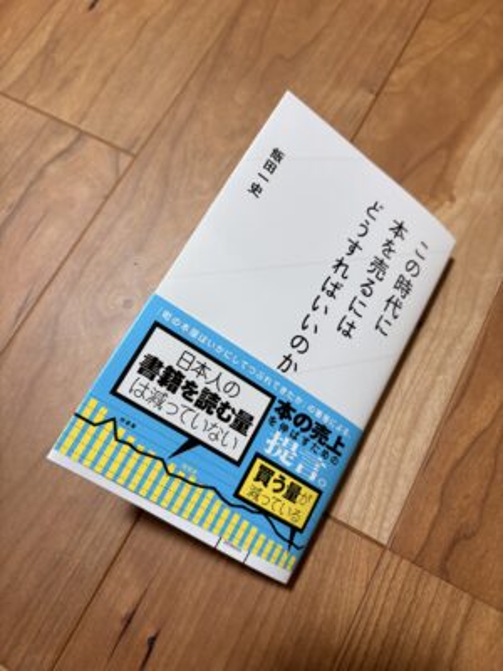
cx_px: 252
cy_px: 336
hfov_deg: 53.1
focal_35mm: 26
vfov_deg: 67.3
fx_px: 504
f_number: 1.6
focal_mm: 5.96
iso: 125
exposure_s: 1/50
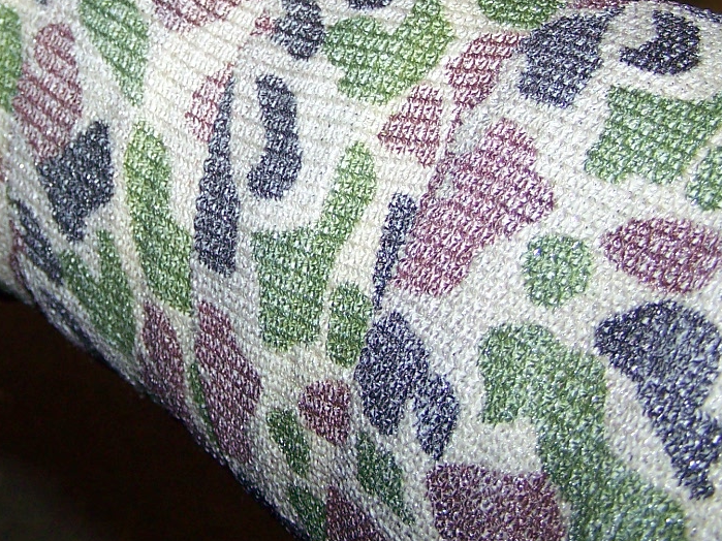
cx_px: 160
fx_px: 1814
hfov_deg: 22.3
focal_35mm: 87
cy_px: 115
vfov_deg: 16.8
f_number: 2.8
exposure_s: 1/60
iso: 80
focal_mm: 6.3
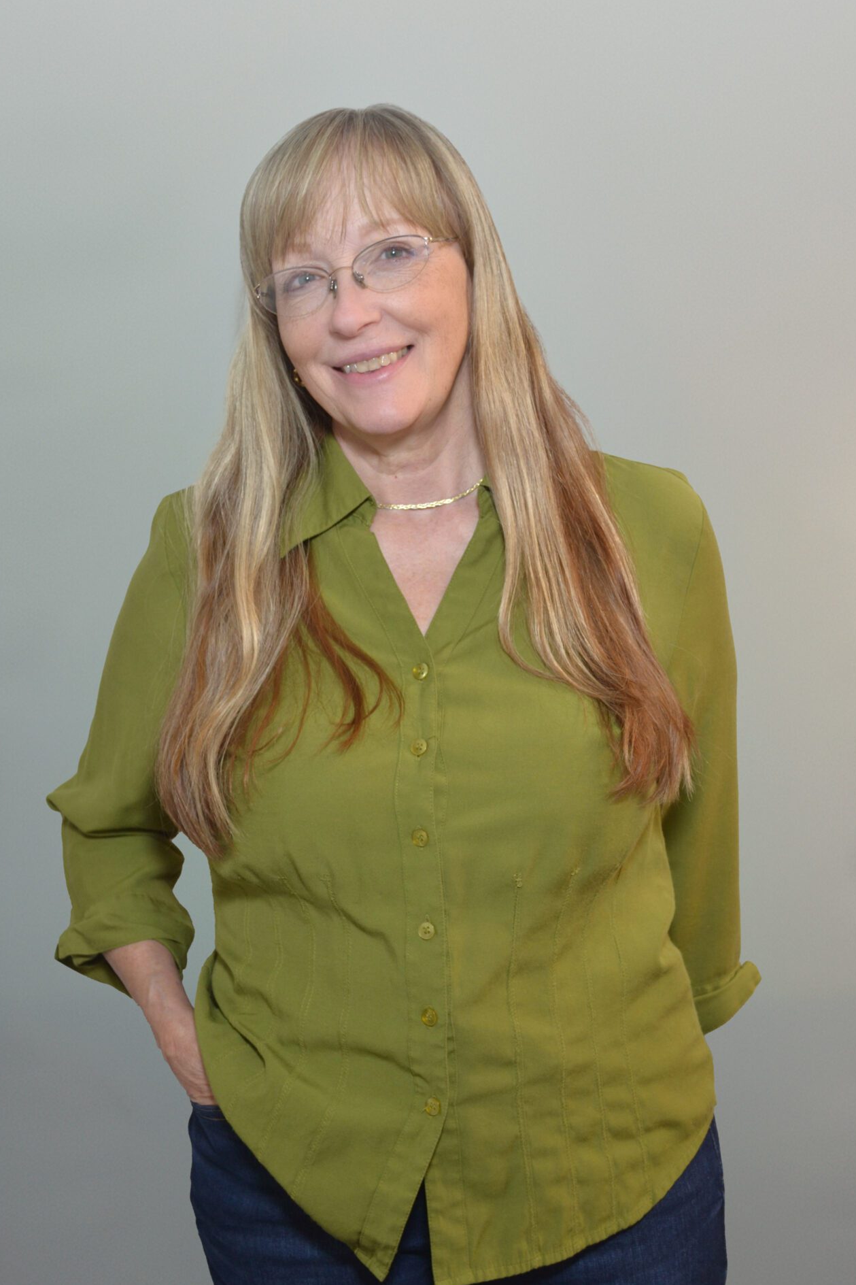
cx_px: 430
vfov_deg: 32.9
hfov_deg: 22.3
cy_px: 640
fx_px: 2176
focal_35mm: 61
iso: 400
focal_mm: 40
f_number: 5.3
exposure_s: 1/25
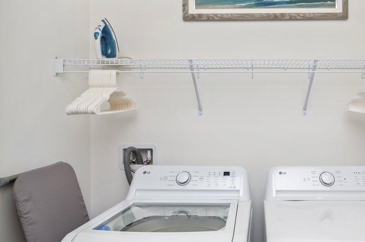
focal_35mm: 27
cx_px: 256
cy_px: 115
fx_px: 273
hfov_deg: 64.9
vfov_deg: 47.8
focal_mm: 14
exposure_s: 1/40
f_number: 9
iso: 160
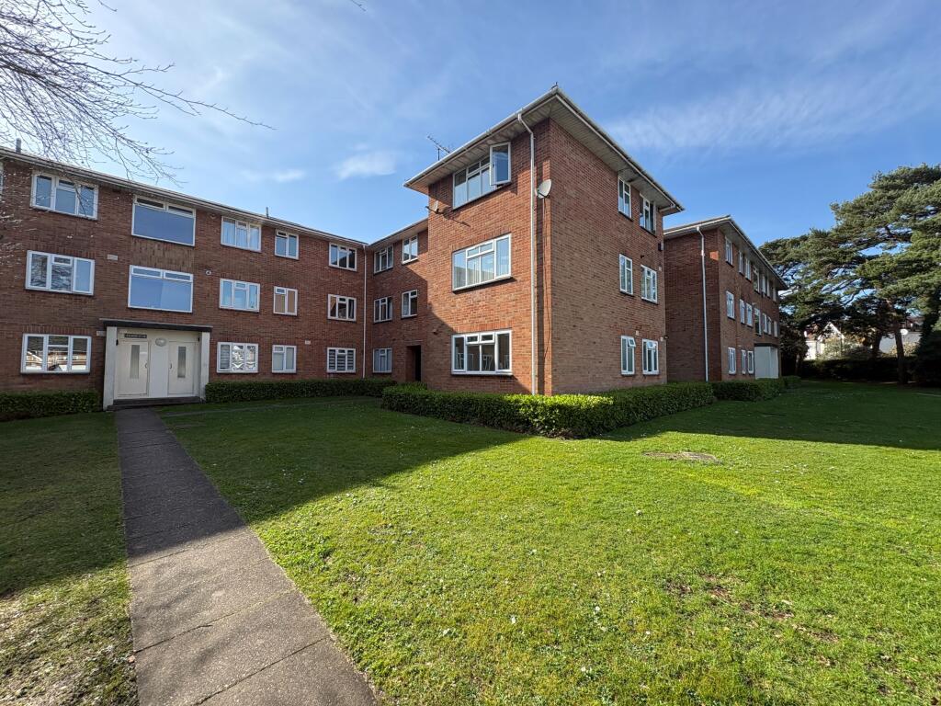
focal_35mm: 14
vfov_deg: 85.7
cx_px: 470
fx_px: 381
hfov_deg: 102.1
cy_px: 353
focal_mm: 2.22
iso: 64
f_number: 2.2
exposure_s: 1/693
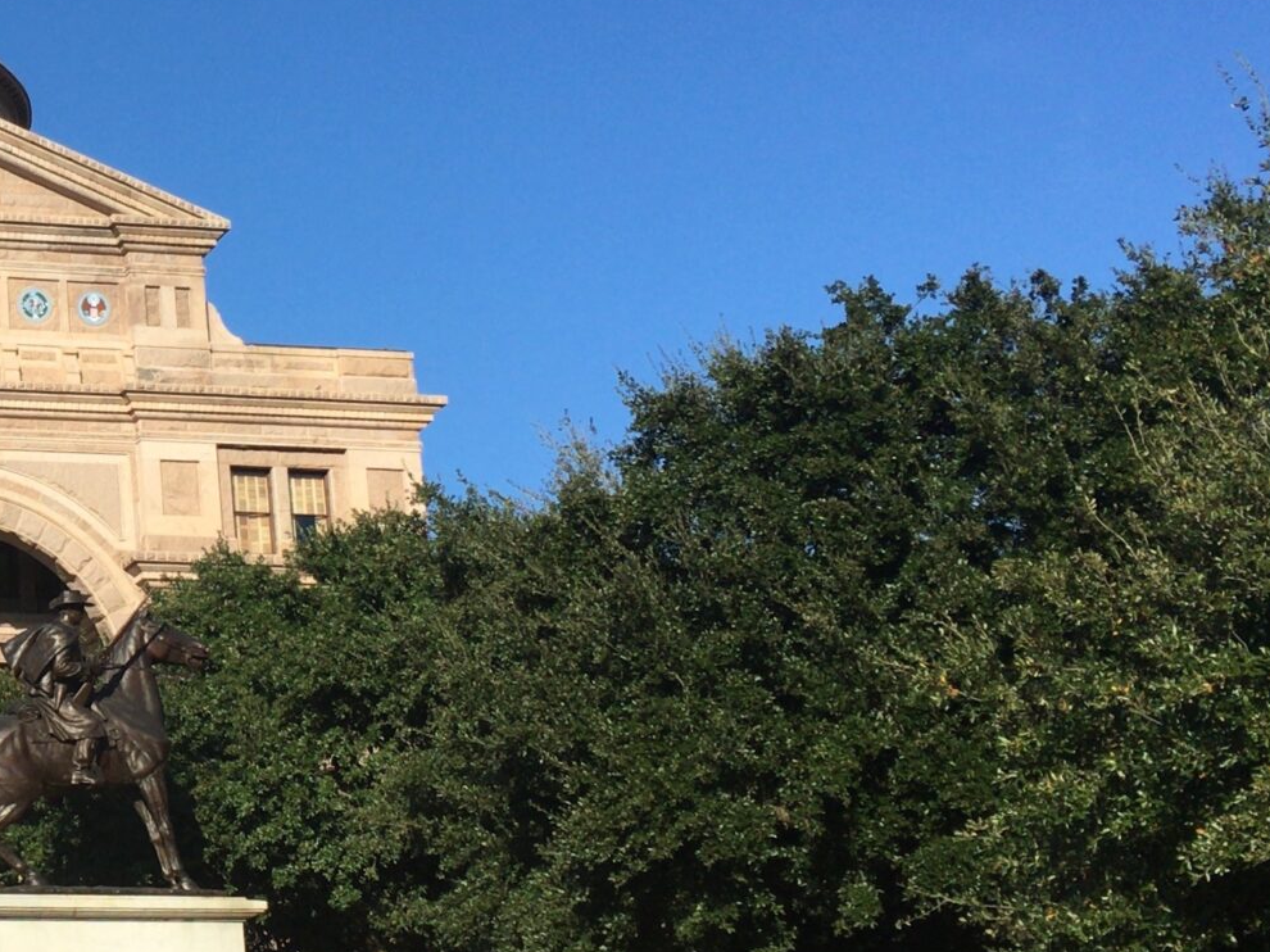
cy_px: 412
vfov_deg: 19.6
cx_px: -209
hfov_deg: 23.9
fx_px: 2751
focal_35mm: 75
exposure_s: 1/1832
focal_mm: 4.15
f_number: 2.2
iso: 25
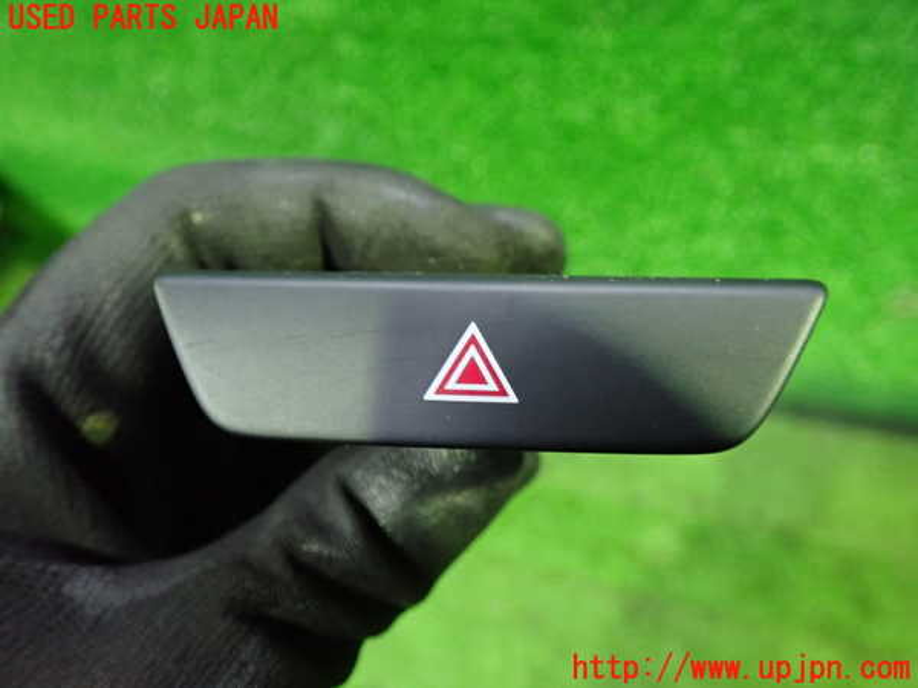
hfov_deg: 60.0
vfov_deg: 46.8
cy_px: 344
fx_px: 796
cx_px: 459
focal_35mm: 30
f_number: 2.3
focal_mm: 5.4
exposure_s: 1/25
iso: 800
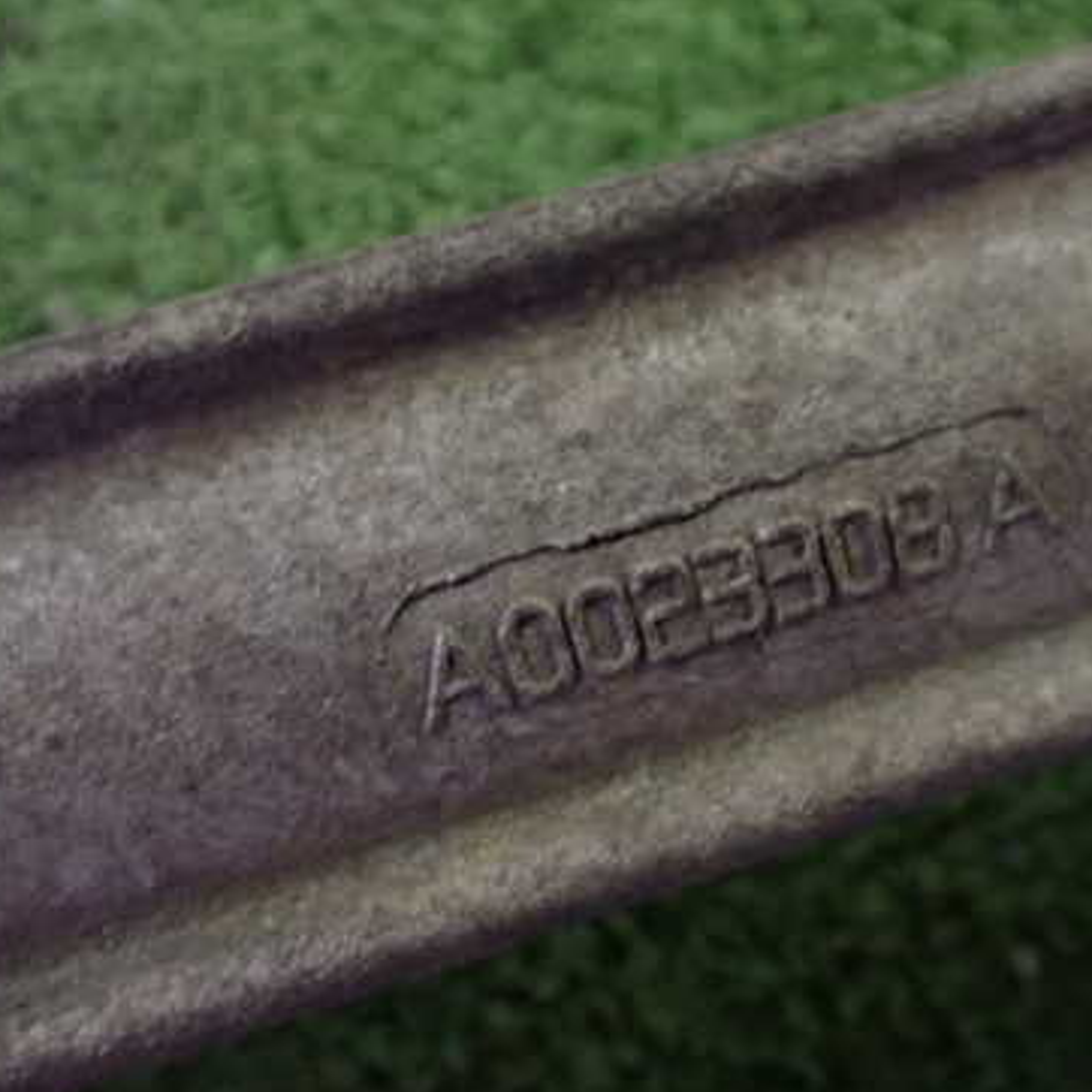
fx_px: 1570
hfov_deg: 38.1
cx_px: 670
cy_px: 552
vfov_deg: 38.3
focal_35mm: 44
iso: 1250
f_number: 2.3
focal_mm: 5.4
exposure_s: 1/30
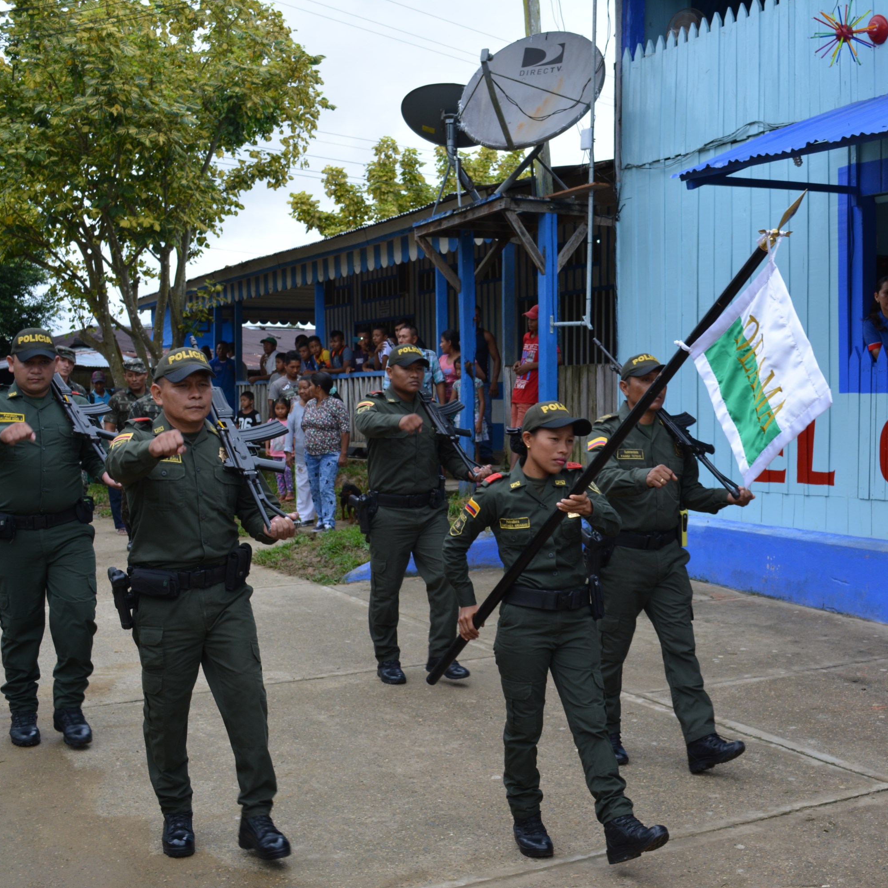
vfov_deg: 34.0
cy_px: 442
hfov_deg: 33.8
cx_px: 568
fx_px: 1451
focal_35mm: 50
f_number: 6.3
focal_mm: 26
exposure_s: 1/160
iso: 200
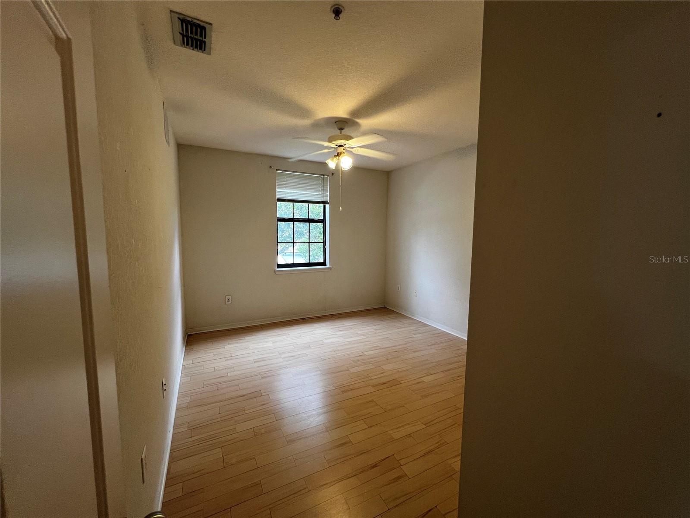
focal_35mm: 13
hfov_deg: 106.2
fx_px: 259
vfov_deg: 89.9
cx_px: 345
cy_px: 259
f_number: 1.8
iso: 160
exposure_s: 1/60
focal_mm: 1.57
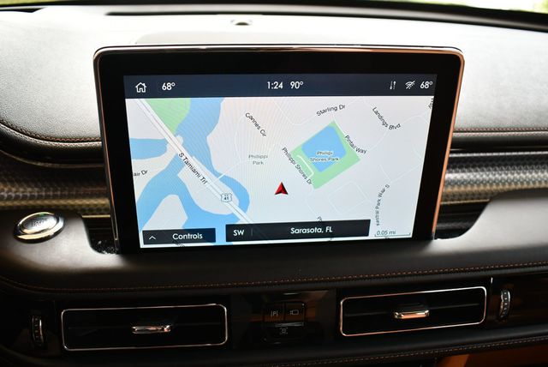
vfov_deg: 36.9
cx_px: 274
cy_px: 184
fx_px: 548
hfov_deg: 53.1
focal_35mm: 36
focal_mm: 18
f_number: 3.5
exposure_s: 1/250
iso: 500
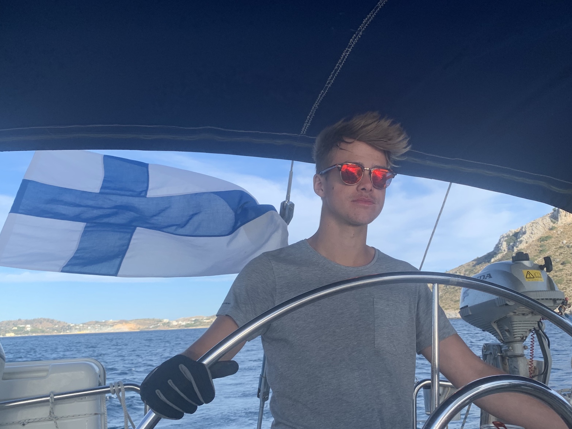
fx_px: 562
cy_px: 257
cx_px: 321
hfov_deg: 53.8
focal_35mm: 34
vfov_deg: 41.6
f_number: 1.8
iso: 25
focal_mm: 4.25
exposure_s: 1/1100
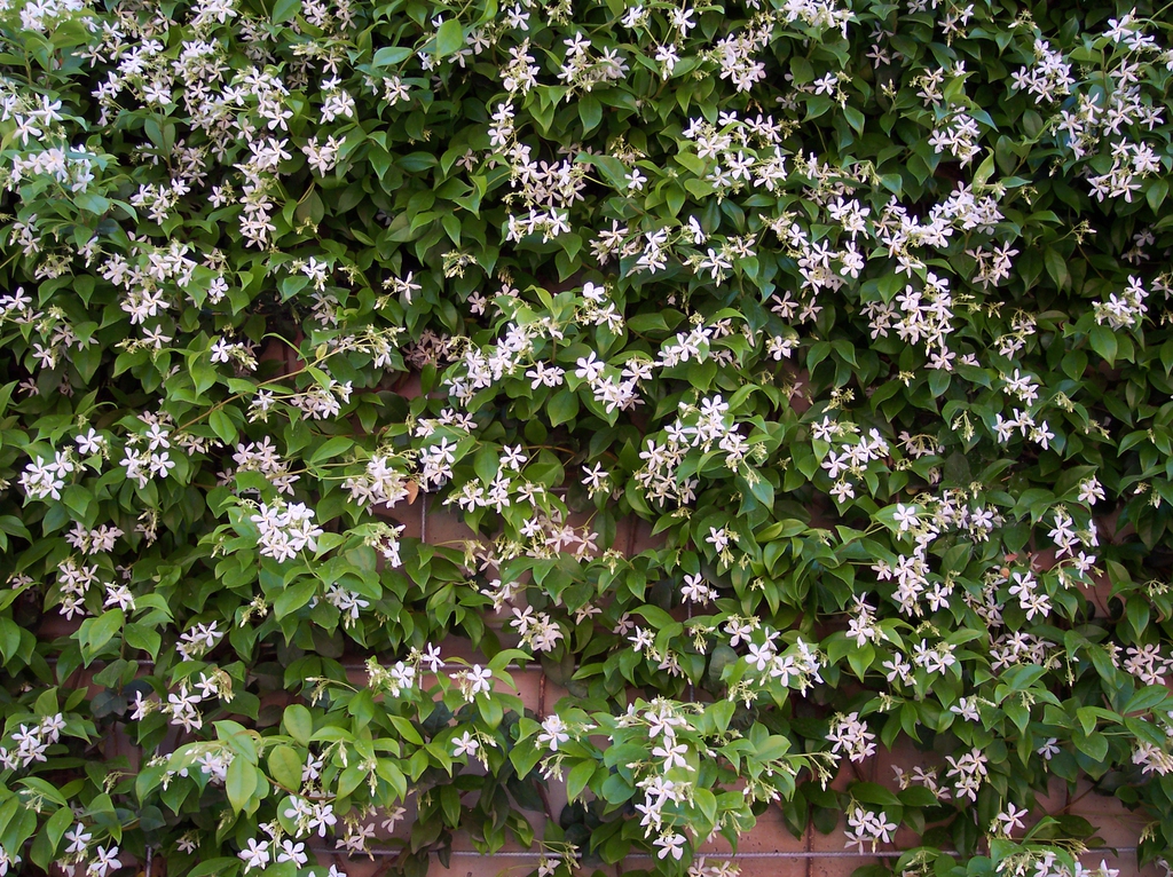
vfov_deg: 37.7
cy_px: 438
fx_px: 1286
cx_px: 586
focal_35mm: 38
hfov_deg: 49.0
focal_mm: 8
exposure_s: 1/180
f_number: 2.8
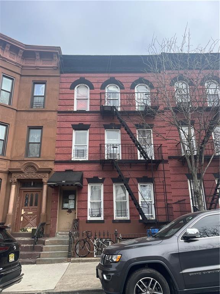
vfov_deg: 67.3
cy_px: 147
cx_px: 110
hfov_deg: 53.1
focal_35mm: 26
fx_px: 220
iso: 50
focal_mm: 5.1
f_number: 1.6
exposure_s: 1/2309
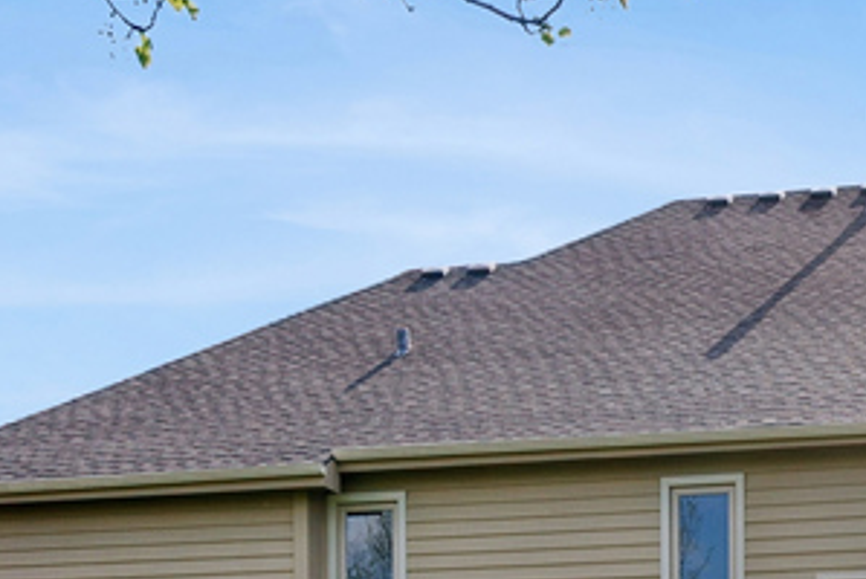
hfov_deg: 21.5
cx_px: 825
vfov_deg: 13.5
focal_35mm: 92
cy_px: 1013
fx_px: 2215
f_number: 11
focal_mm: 17
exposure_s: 1/100
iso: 400
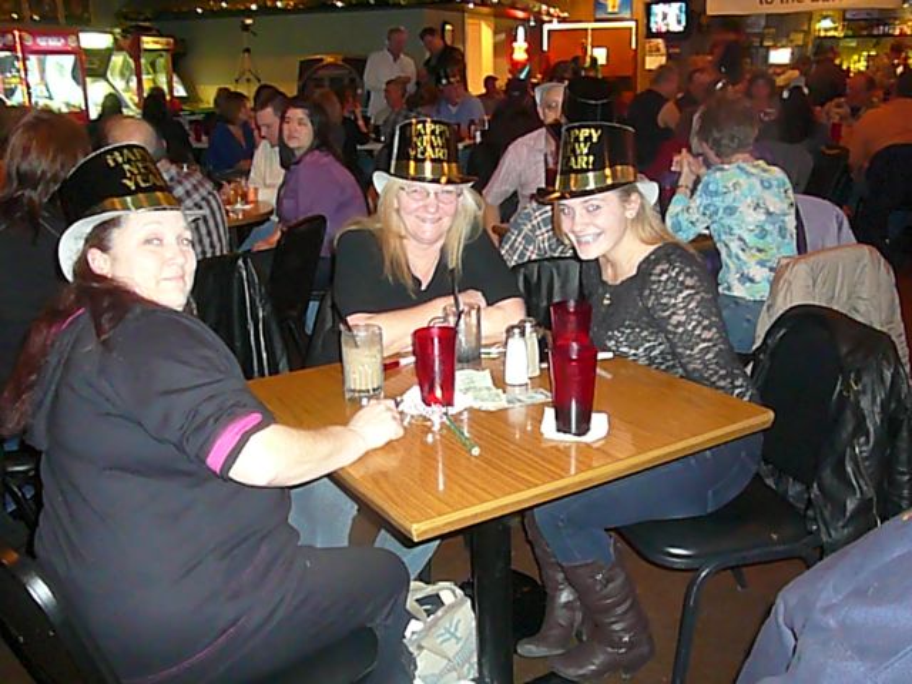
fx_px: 922
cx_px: 456
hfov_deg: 52.6
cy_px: 342
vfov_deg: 40.7
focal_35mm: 35
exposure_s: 1/10
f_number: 2.8
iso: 800
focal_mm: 5.2
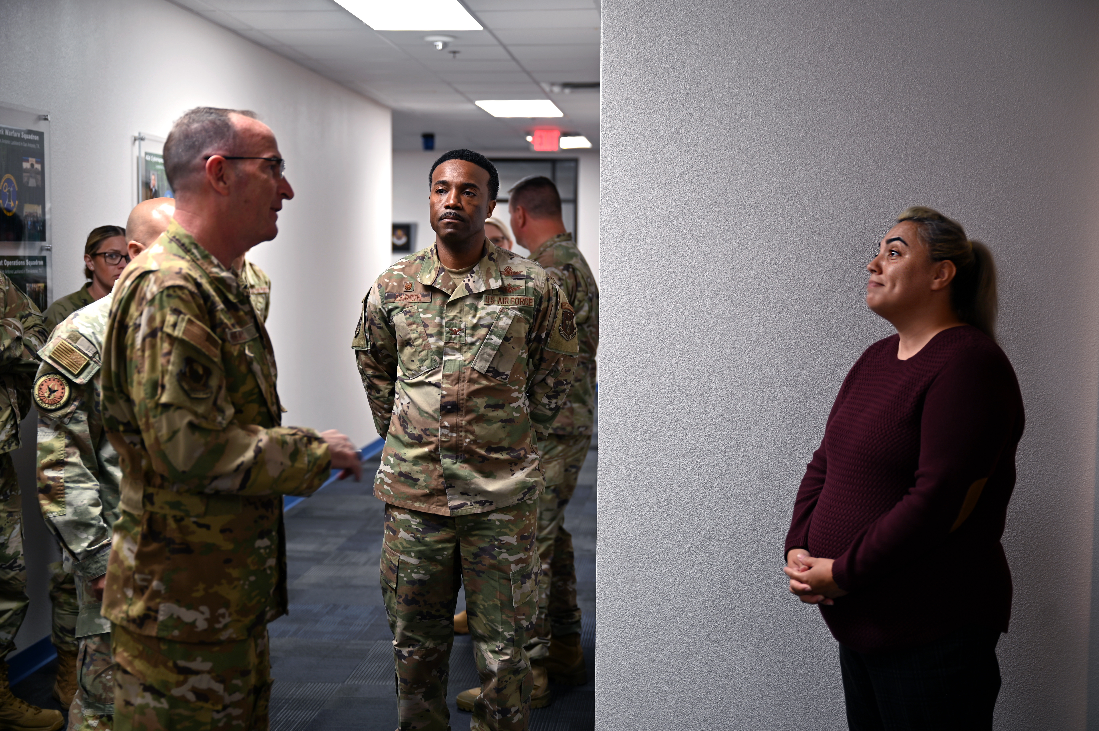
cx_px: 550
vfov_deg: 28.0
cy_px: 366
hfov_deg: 41.1
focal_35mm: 48
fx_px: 1464
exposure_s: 1/6
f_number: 2.8
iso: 50
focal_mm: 48
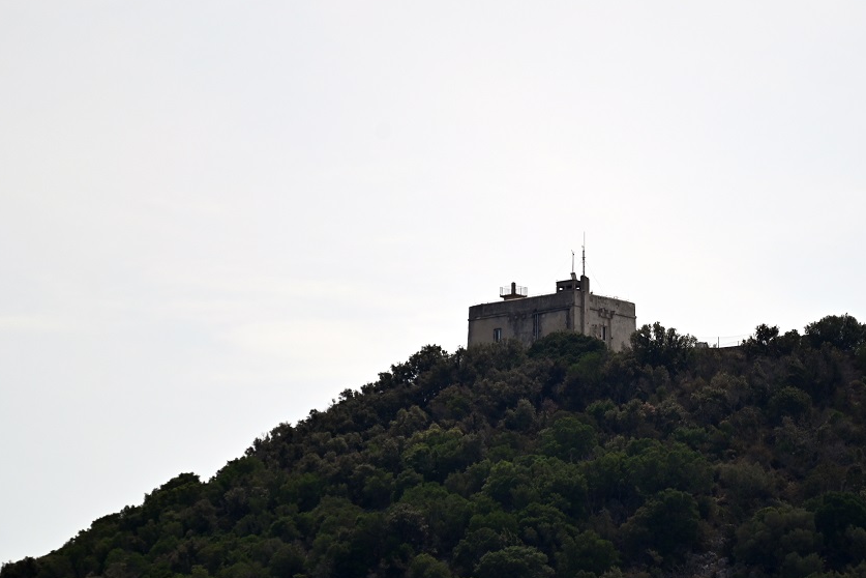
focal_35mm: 466
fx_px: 11209
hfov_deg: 4.4
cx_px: 583
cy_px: 309
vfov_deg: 3.0
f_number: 6.3
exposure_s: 1/1250
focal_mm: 300
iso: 100
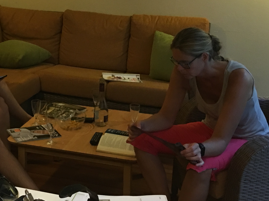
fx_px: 552
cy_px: 49
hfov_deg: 26.9
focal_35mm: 71
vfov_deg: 20.5
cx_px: 54
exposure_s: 1/10
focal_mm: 4.15
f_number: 2.2
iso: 80
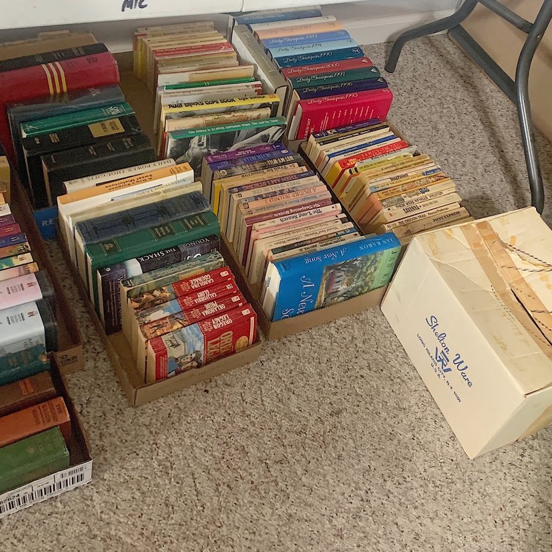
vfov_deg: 39.7
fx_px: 758
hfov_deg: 40.0
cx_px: 298
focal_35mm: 42
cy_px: 203
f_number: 1.8
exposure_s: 1/40
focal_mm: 4.25
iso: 400
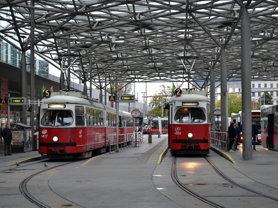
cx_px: 125
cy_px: 104
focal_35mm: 74
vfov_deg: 20.0
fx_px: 591
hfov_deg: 26.5
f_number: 5.3
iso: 400
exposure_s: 1/100
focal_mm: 45
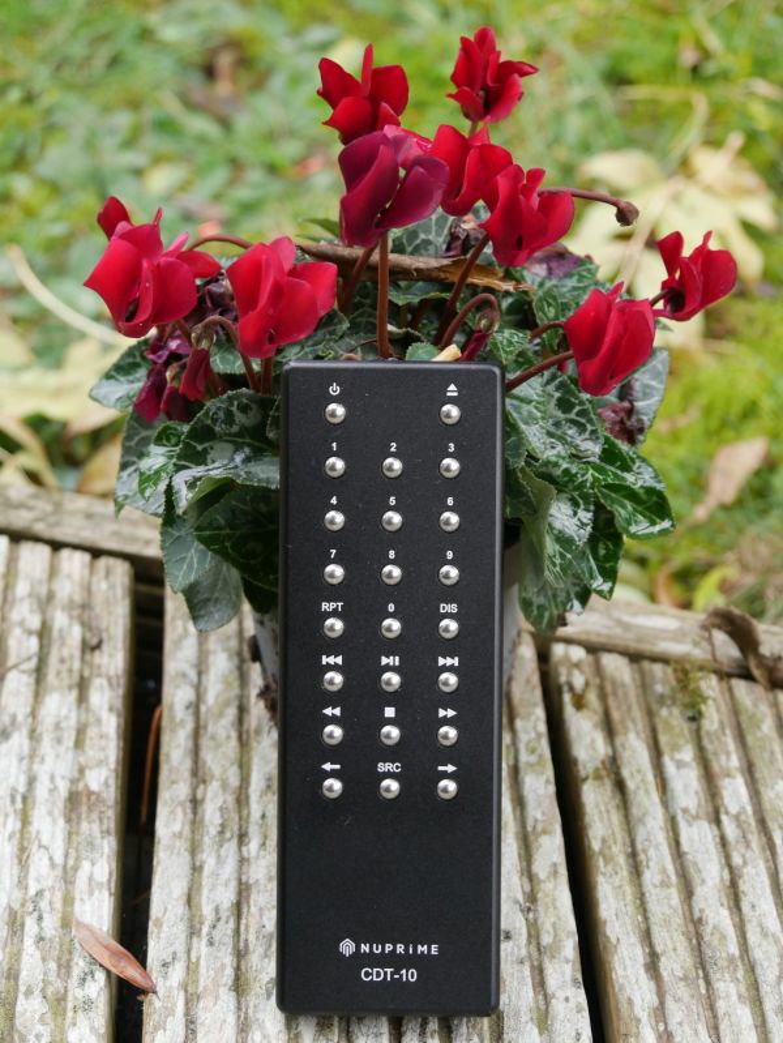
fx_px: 2411
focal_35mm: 80
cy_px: 522
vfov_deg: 24.4
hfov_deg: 18.4
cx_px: 392
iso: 400
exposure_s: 1/100
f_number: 4.7
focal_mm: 40
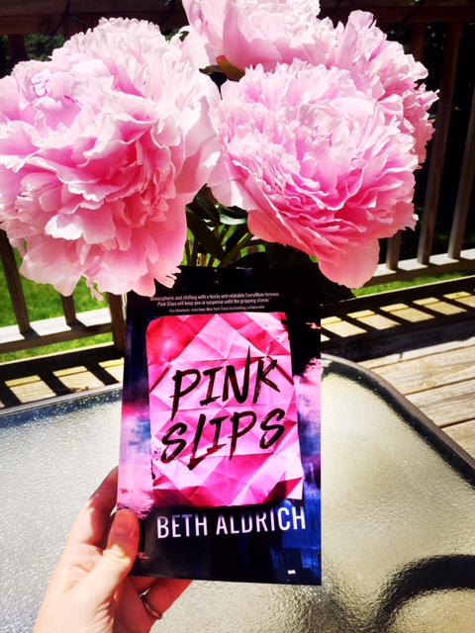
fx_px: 531
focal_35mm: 29
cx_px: 238
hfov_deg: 48.2
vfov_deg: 61.7
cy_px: 316
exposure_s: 1/3049
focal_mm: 4.15
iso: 32
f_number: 2.2
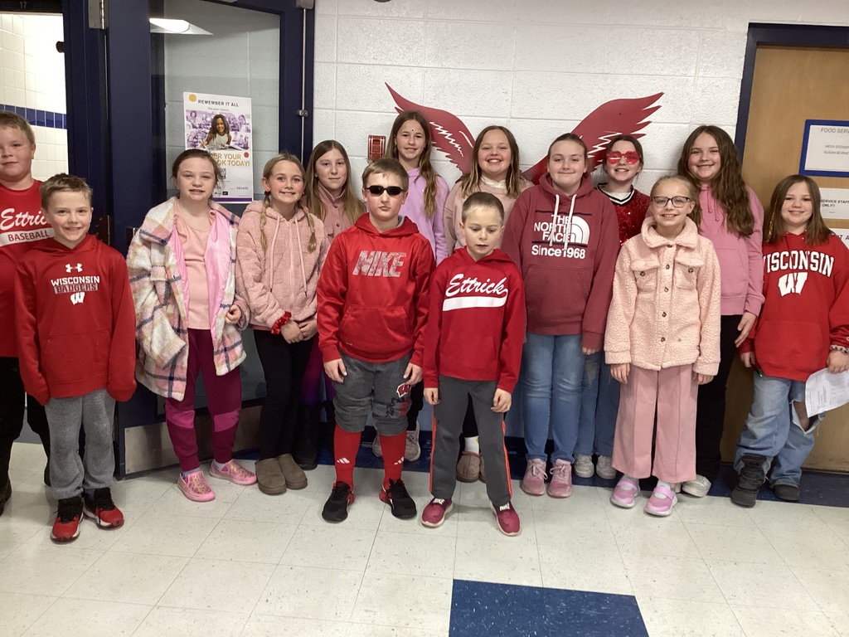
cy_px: 318
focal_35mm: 31
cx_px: 424
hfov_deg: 58.4
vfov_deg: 45.4
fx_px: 760
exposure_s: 1/60
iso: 160
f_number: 2.4
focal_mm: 3.3
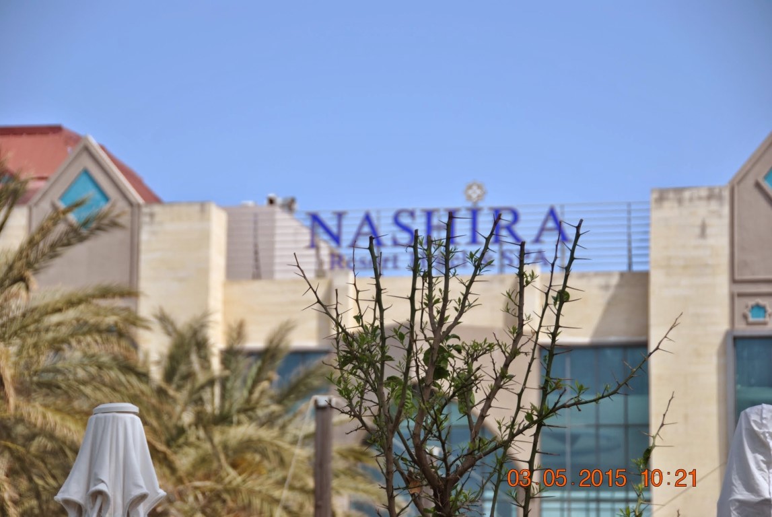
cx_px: 386
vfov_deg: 9.7
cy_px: 258
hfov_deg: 14.4
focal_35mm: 142
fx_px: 3060
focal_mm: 95
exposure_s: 1/500
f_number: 5.6
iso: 100
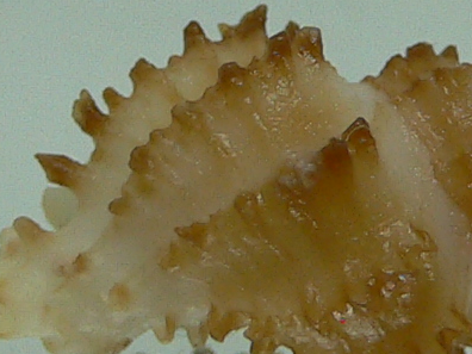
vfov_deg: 8.3
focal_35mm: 178
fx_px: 2427
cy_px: 144
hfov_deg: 11.1
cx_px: 209
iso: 100
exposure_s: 1/60
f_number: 2.8
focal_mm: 4.6
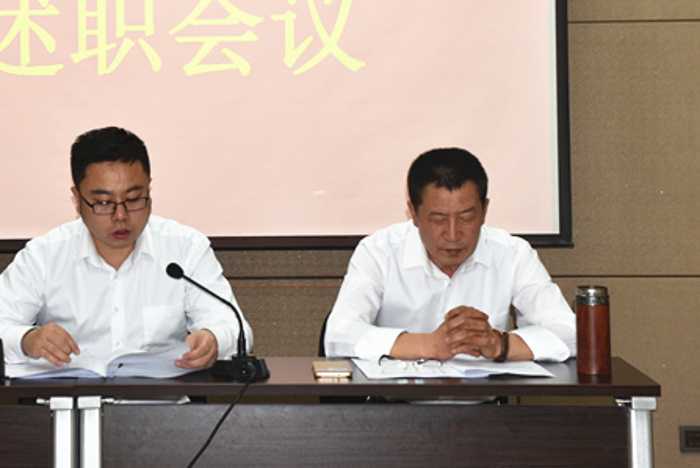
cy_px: 91
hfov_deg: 21.7
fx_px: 1810
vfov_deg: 14.7
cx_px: 155
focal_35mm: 93
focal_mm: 52
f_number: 5
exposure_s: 1/100
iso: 800
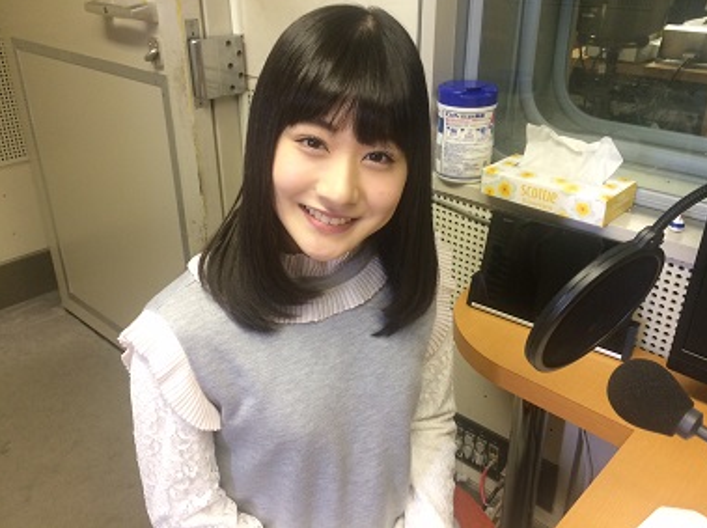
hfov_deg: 58.4
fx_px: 632
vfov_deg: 45.3
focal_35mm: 31
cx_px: 376
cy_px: 247
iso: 125
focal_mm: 4.15
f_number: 2.2
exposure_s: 1/33
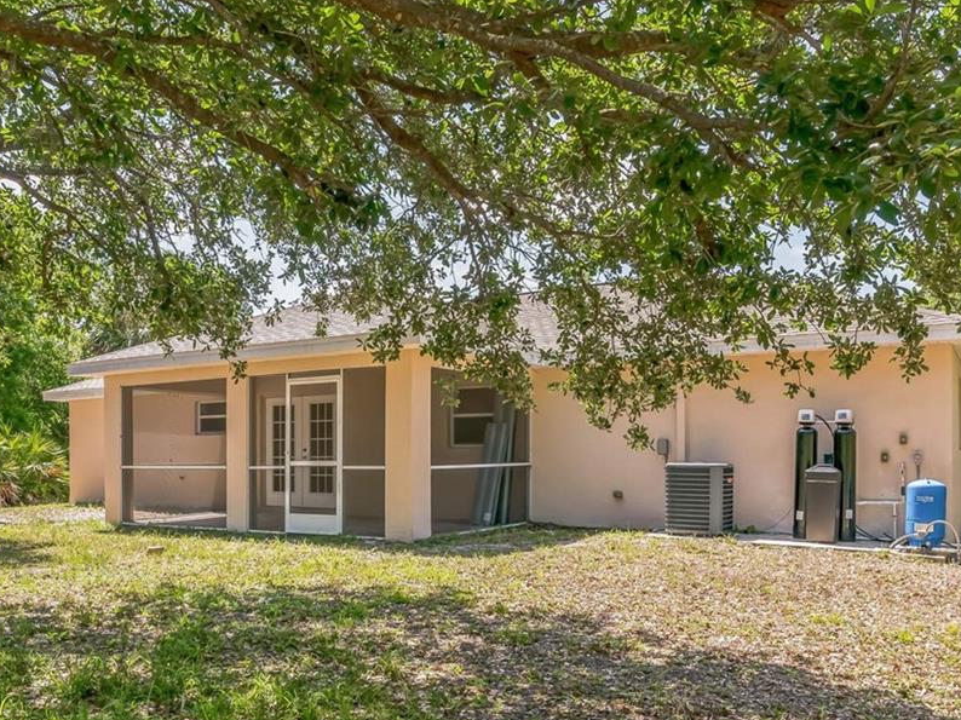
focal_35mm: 32
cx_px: 450
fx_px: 887
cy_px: 444
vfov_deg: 43.9
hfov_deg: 56.8
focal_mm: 16.5
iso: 400
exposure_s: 1/250
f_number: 8
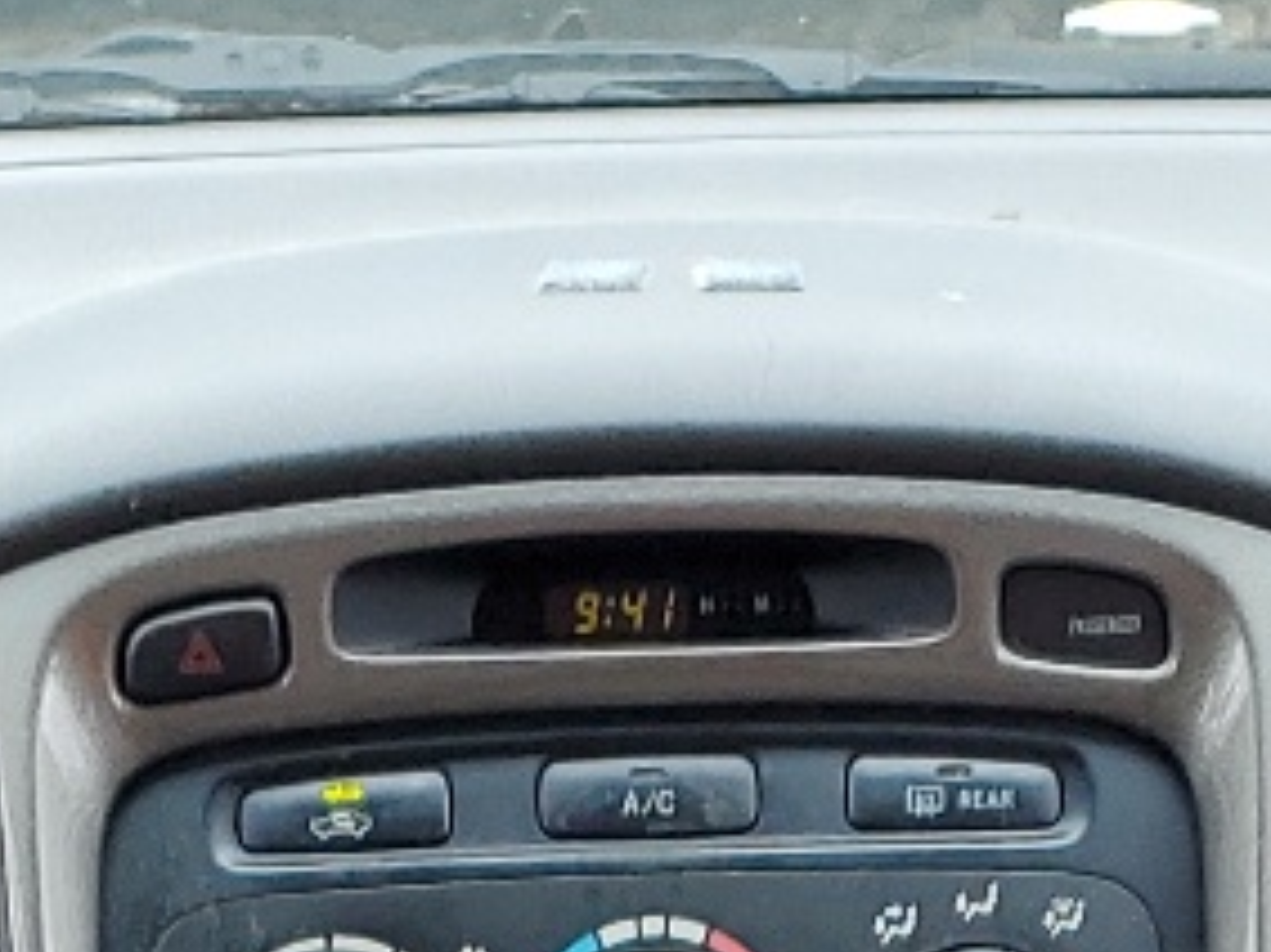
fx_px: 5395
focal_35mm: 147
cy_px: 2685
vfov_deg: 8.7
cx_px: 732
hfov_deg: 13.4
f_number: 1.5
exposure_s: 1/149
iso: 50
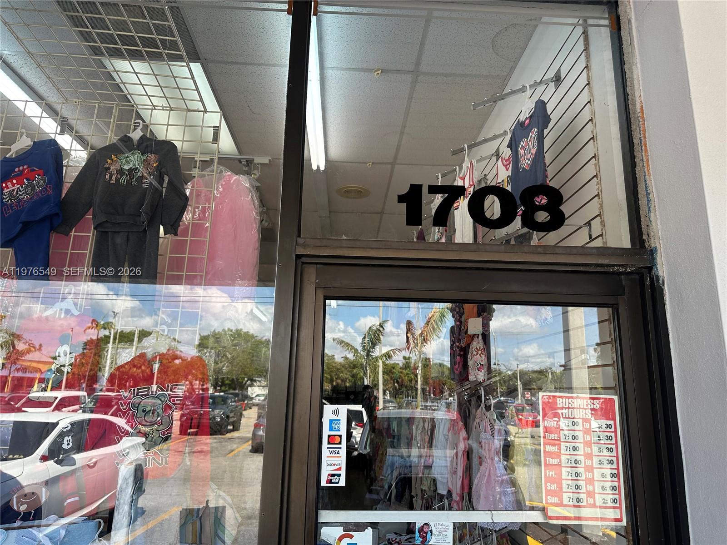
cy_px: 272
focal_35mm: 24
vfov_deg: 56.8
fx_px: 504
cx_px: 364
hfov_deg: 71.6
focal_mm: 6.86
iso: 80
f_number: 1.78
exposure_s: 1/475
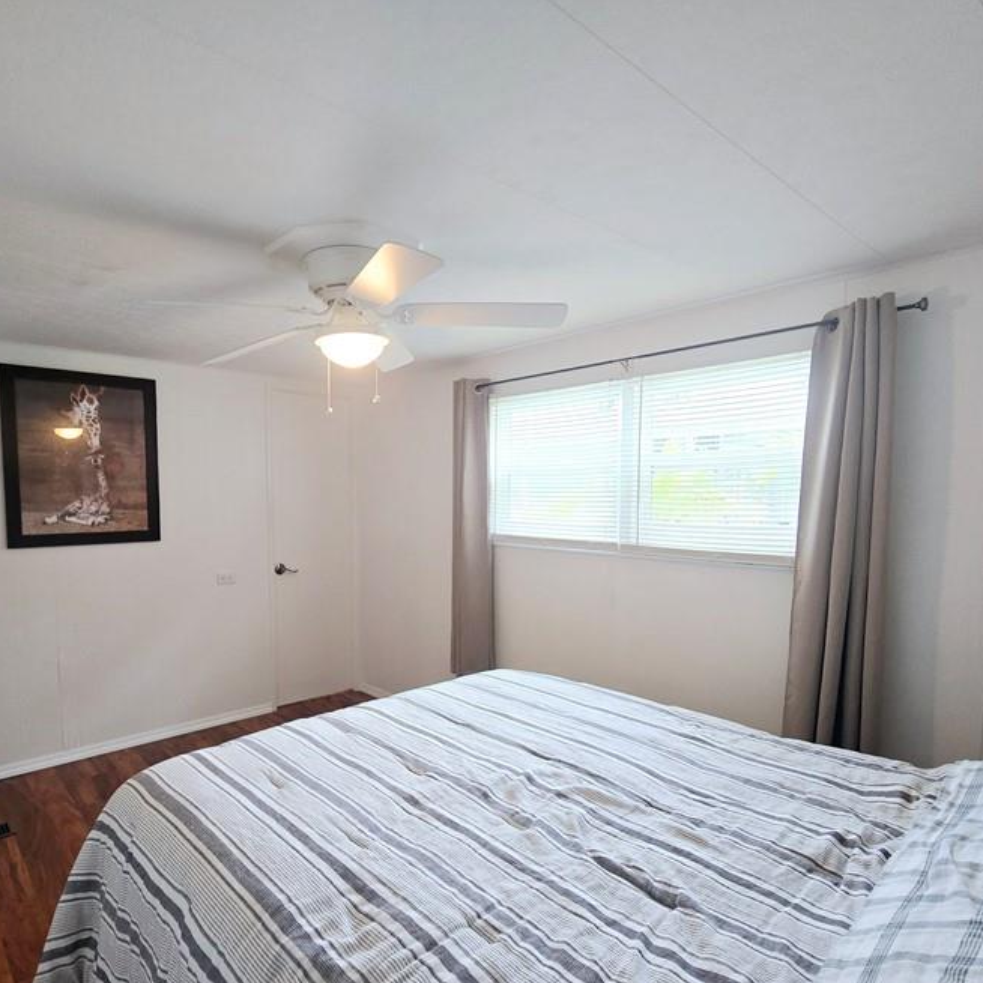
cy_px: 550
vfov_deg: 80.4
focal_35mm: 18
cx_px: 392
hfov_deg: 79.8
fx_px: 578
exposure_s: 1/60.2
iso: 100
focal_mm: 2.2
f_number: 2.2
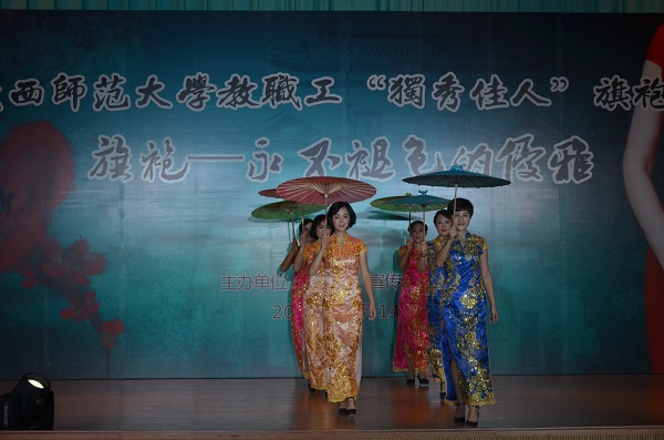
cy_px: 220
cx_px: 332
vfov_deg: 21.5
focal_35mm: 63
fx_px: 1159
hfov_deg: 32.0
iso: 640
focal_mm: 42
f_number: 4.8
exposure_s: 1/400
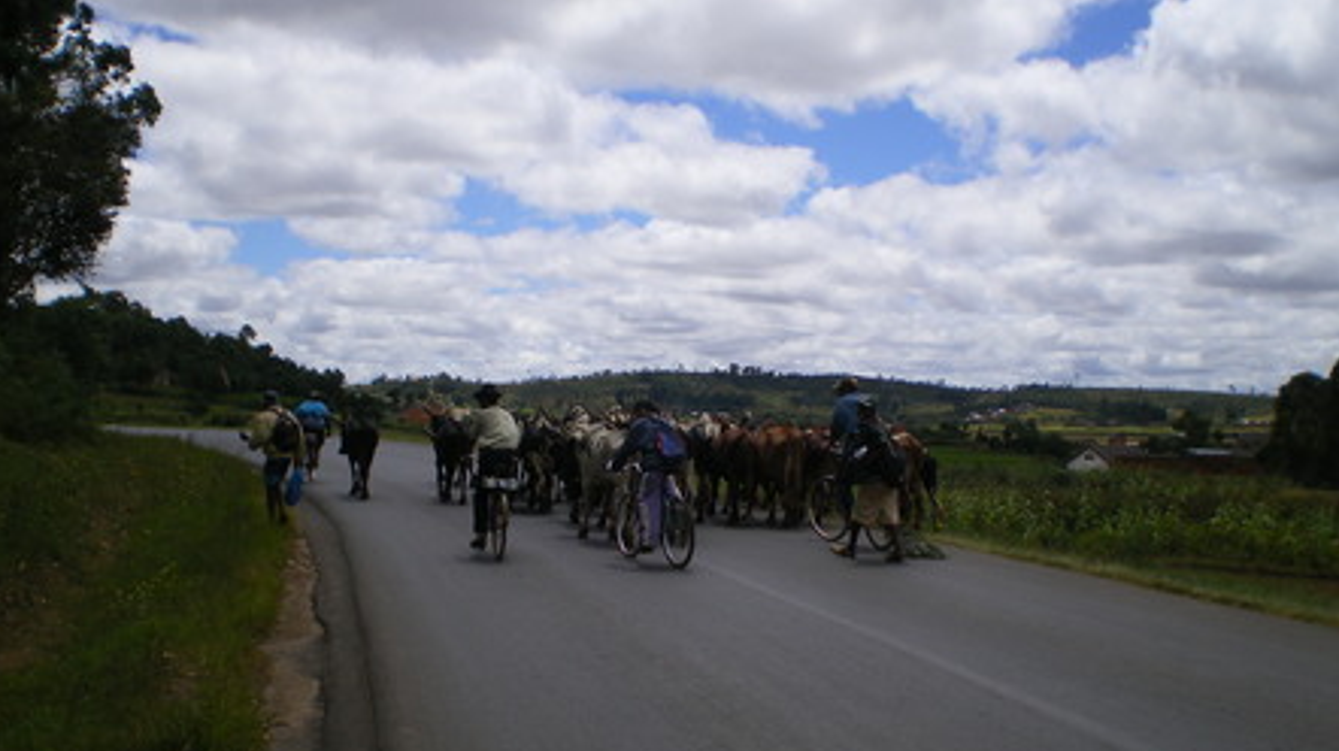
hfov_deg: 48.4
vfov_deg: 28.3
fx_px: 1490
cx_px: 663
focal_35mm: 42
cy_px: 385
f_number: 4.6
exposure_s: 1/640
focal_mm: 6.3
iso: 64
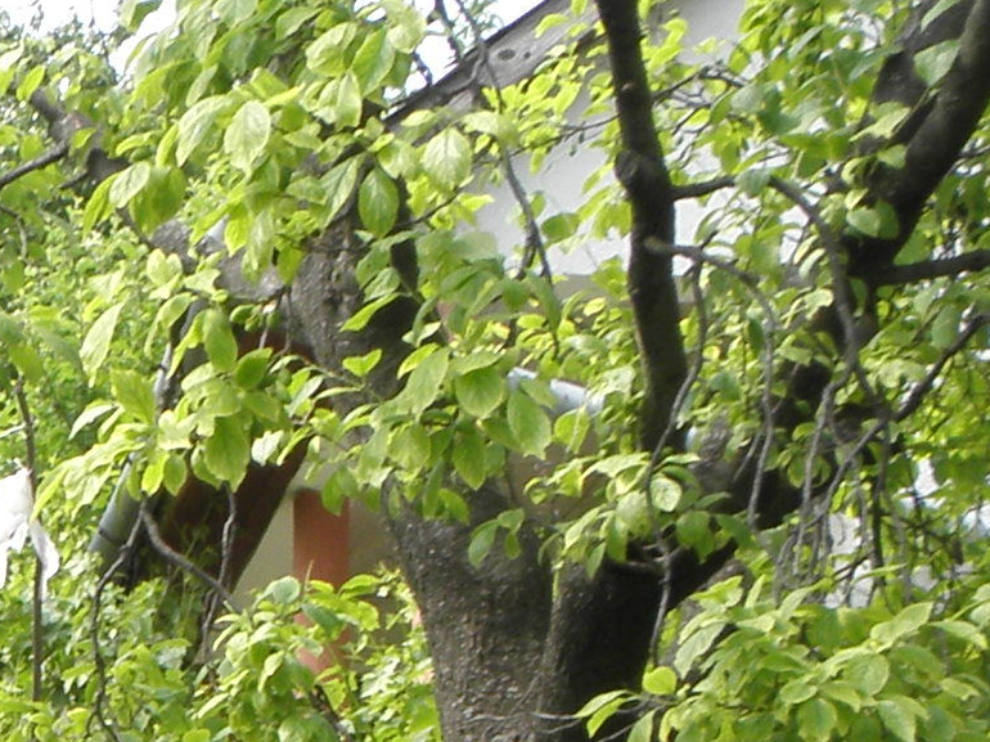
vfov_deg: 10.6
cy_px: 1219
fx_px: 3831
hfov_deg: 13.4
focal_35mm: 134
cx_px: -715
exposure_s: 1/80
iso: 64
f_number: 5.6
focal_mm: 4.6
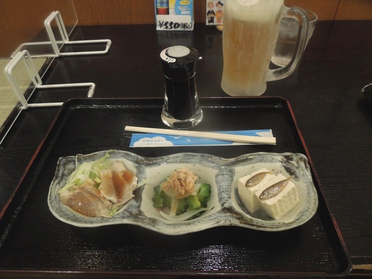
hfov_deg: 69.4
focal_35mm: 25
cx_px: 186
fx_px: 269
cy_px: 140
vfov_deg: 54.9
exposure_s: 1/20
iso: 400
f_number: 3.3
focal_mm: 4.5
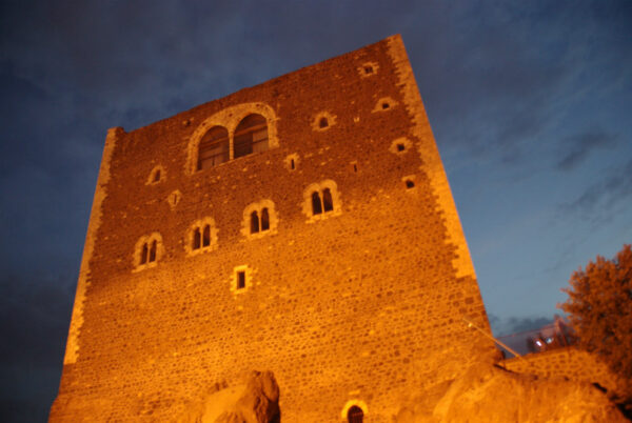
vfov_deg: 48.1
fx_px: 475
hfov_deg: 67.3
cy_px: 212
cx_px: 316
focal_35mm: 27
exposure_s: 3
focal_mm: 18
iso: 400
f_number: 3.5
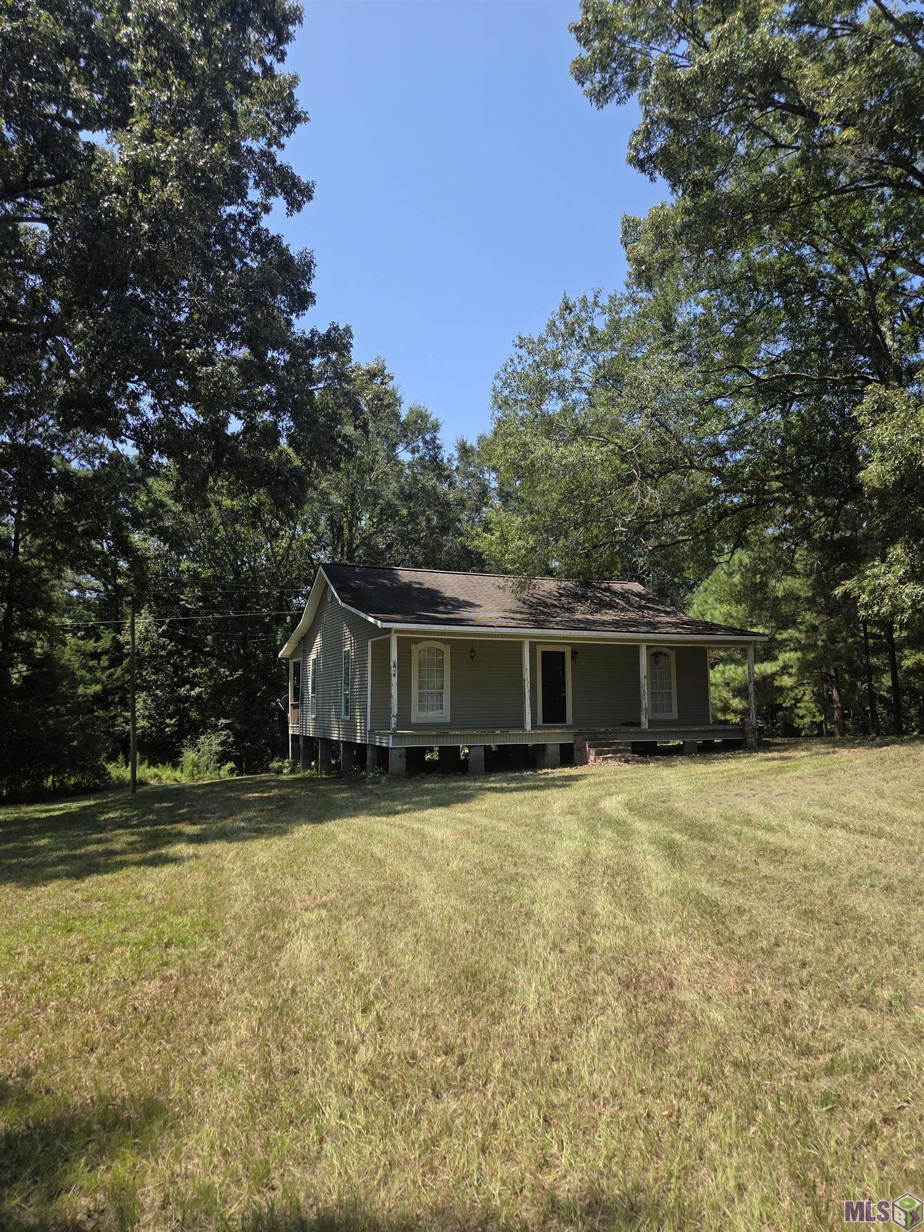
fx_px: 819
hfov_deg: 58.9
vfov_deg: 73.9
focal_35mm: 23
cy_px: 616
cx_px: 462
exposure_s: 1/2945
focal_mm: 5.4
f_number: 1.8
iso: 80
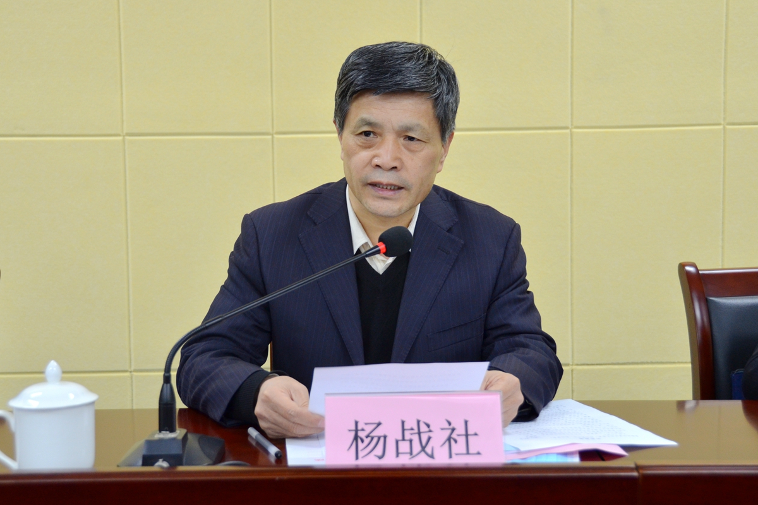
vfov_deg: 28.1
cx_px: 379
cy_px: 252
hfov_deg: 41.1
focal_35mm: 48
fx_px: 1011
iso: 640
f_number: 4
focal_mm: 32
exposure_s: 1/30
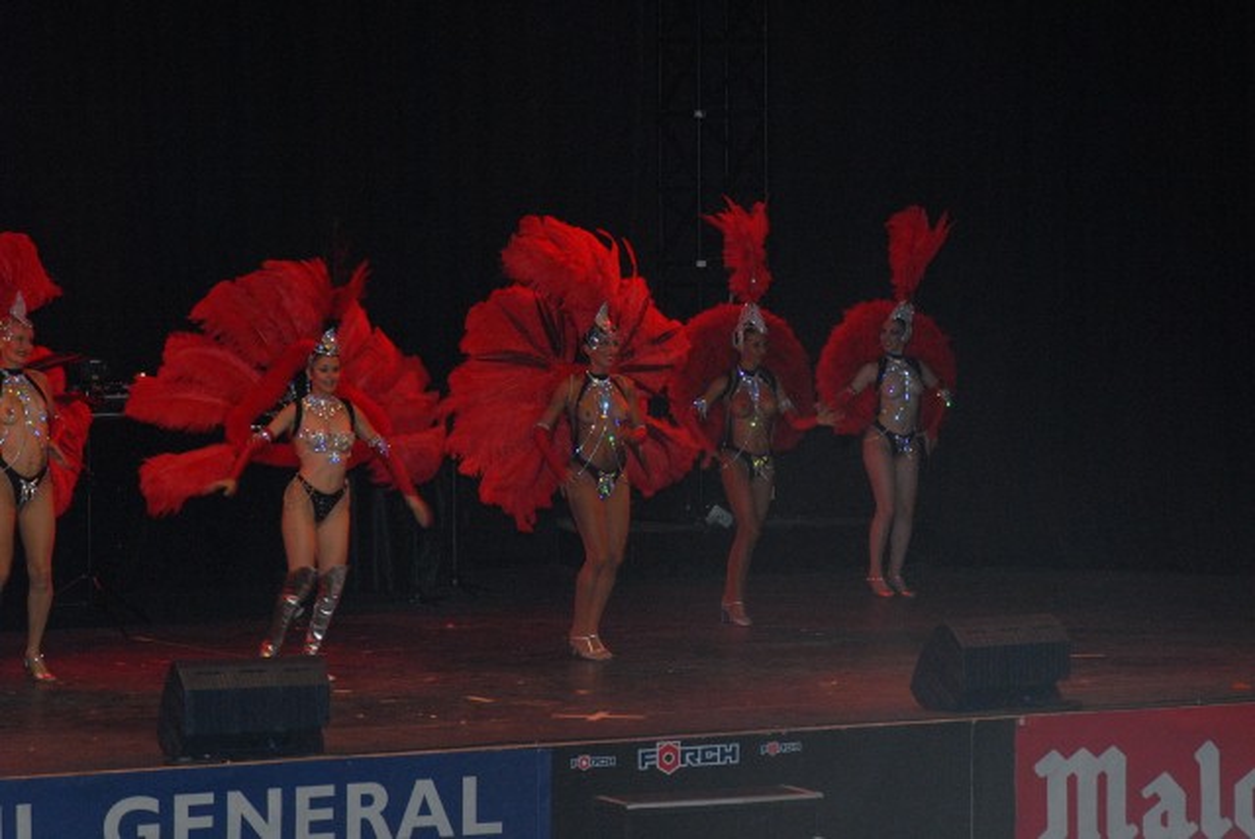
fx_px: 5495
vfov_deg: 8.7
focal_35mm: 158
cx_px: 628
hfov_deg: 13.0
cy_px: 420
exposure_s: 1/60
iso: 1000
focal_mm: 105
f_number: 9
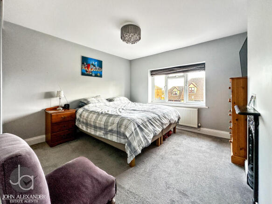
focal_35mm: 14
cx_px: 136
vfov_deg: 85.7
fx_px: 110
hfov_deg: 102.1
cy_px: 102
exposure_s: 1/100
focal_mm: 2.22
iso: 100
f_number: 2.2
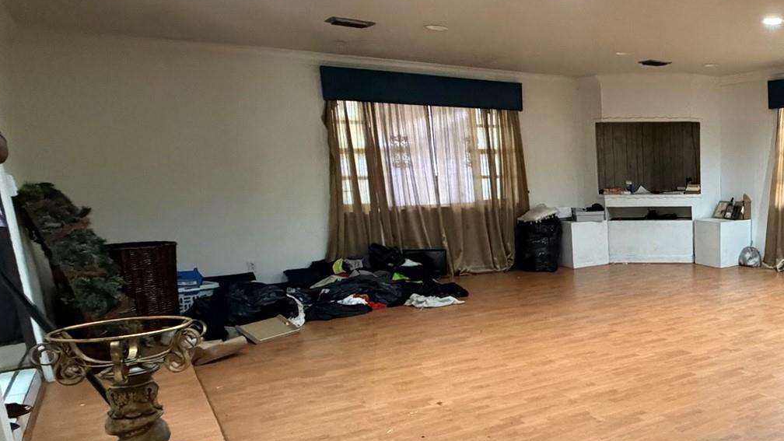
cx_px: 722
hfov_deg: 53.8
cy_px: 288
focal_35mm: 31
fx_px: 644
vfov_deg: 37.4
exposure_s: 1/60
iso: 800
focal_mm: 2.22
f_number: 2.2
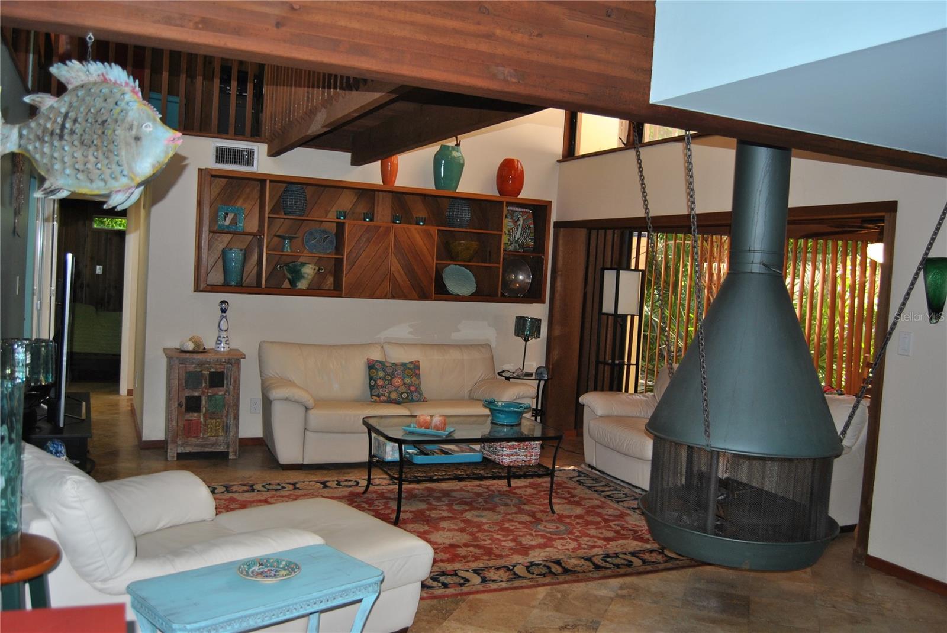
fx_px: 790
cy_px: 316
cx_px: 474
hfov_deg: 61.9
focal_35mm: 30
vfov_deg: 43.7
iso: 200
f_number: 3.5
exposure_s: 1/60
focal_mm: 20
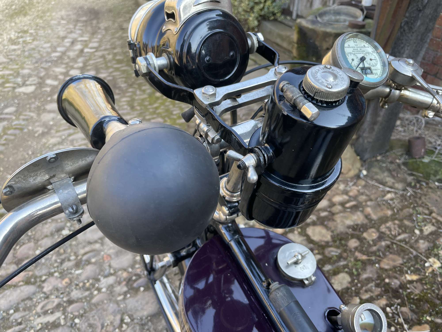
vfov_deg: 53.1
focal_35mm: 26
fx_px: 332
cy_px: 166
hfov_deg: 67.3
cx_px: 221
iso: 40
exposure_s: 1/121
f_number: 1.6
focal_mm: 4.2
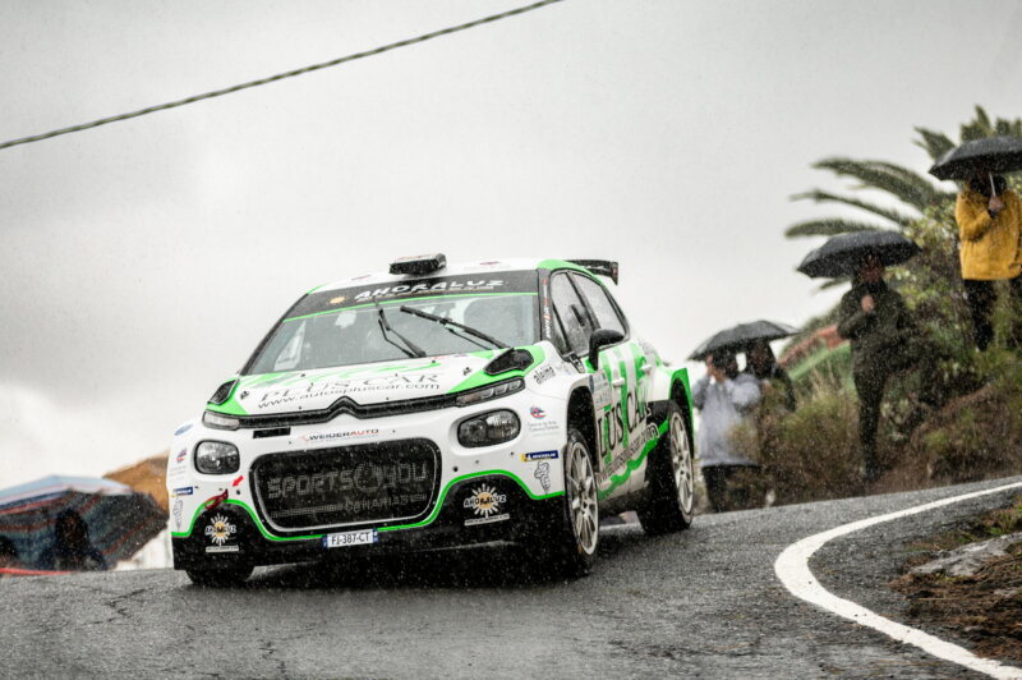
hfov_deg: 14.2
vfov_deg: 9.4
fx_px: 4113
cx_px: 511
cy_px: 340
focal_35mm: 145
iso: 400
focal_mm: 145
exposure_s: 1/1250
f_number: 2.8
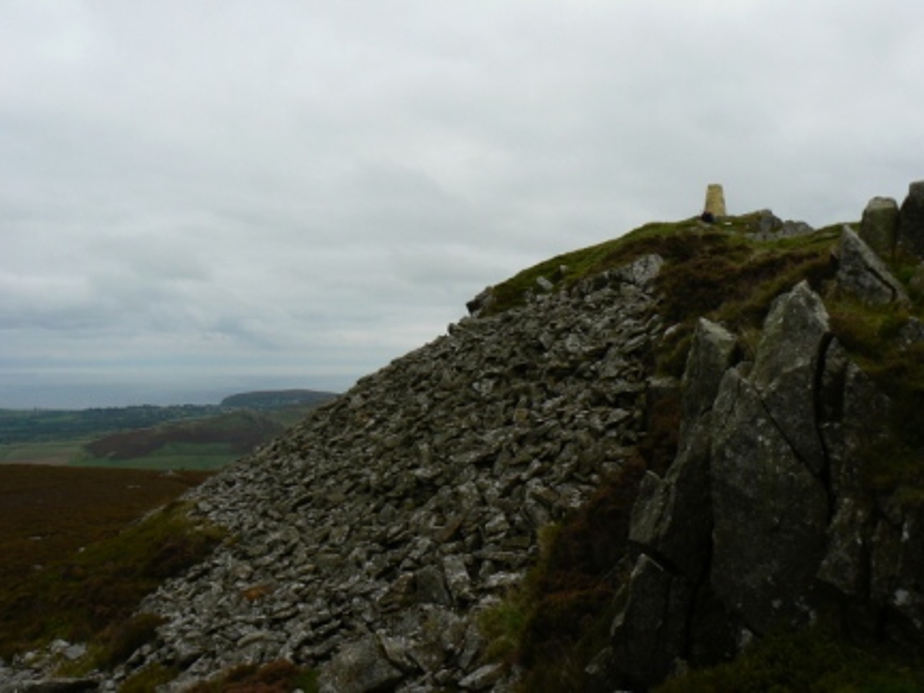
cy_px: 346
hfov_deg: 51.4
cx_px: 462
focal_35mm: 36
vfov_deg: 39.7
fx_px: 961
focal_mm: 6
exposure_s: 1/500
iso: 80
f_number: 5.6
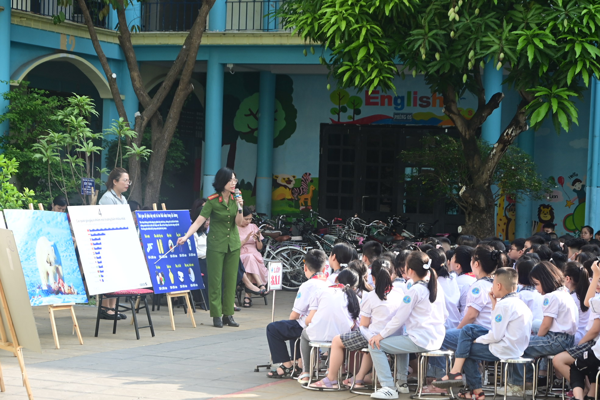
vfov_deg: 13.8
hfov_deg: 20.6
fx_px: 1650
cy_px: 200
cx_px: 300
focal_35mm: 99
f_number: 6.3
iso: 250
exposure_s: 1/200
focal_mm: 66
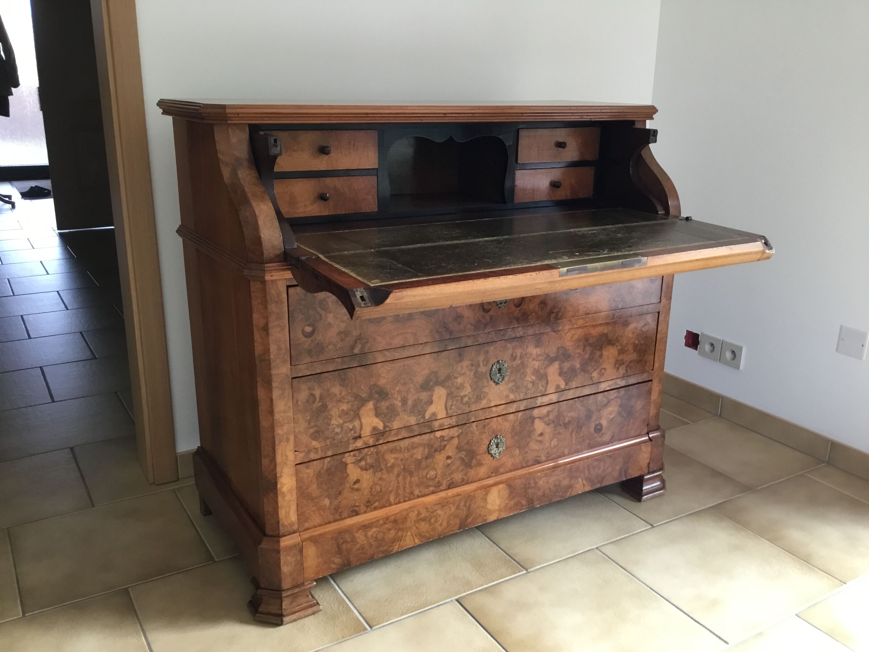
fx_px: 778
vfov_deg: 45.4
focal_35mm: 31
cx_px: 434
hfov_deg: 58.4
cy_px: 326
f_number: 2.4
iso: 125
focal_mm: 3.3
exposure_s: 1/33
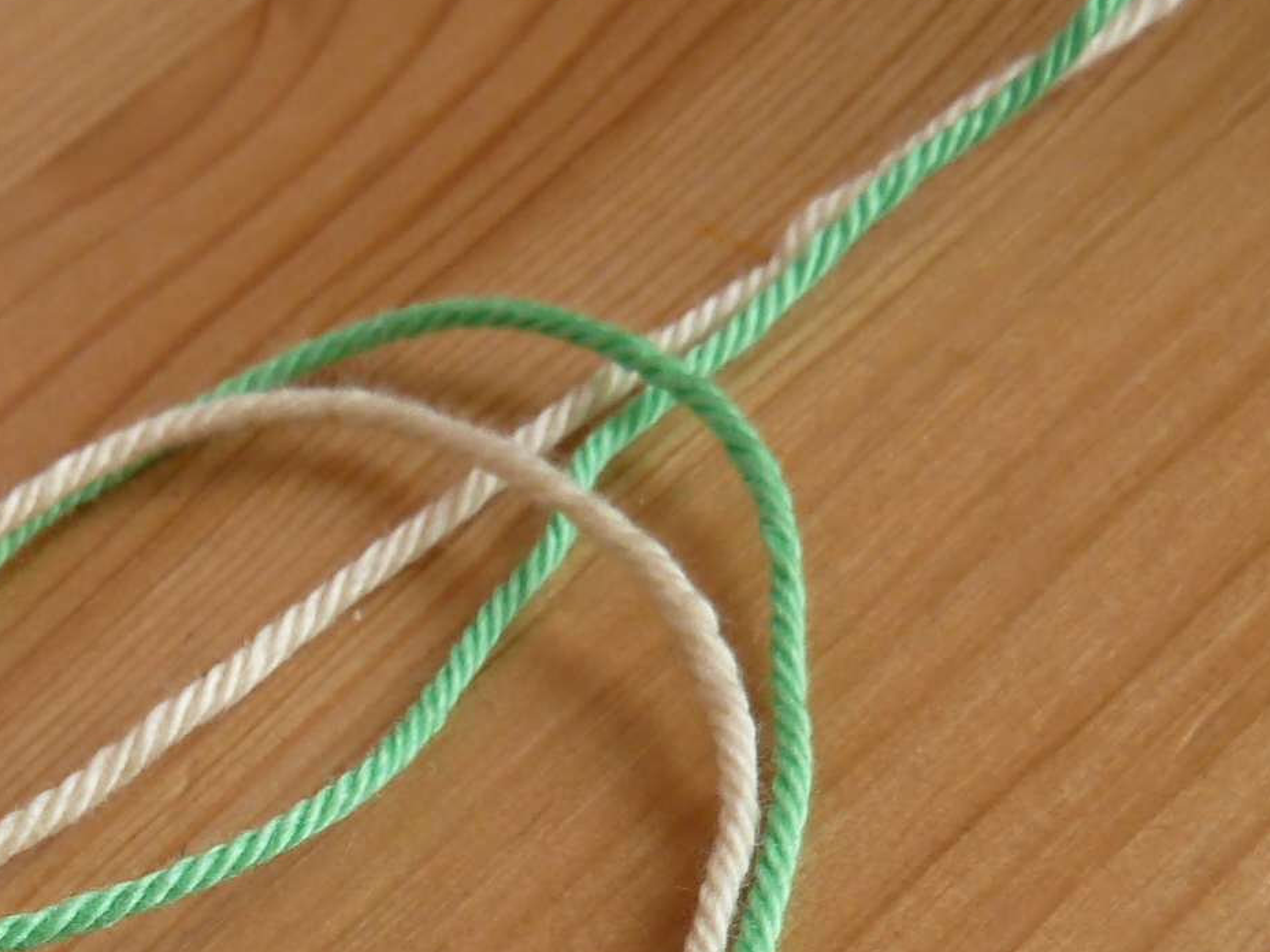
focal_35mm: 69
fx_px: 2531
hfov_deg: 27.0
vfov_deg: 19.9
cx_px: 81
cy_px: 1161
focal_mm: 4.1
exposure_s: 1/80
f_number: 3.3
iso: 80
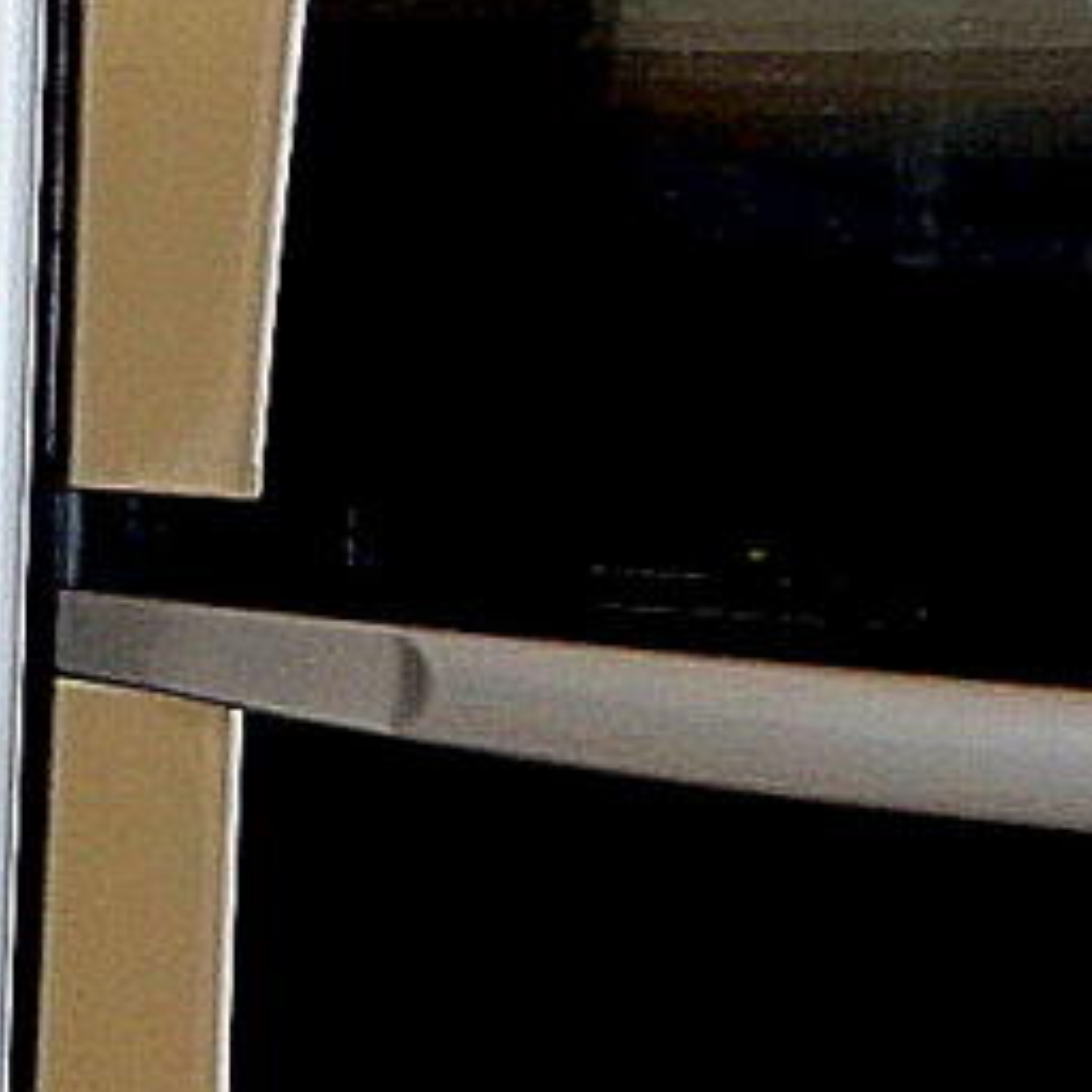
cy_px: 351
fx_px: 8494
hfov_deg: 5.6
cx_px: -4156
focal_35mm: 238
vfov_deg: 7.4
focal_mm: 16
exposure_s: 1/160
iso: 200
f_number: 4
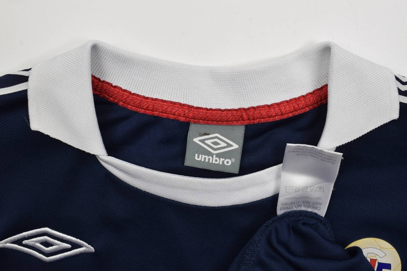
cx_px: 204
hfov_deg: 47.9
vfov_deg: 33.0
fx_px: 458
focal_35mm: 40
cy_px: 136
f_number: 11
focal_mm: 27
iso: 400
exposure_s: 1/60
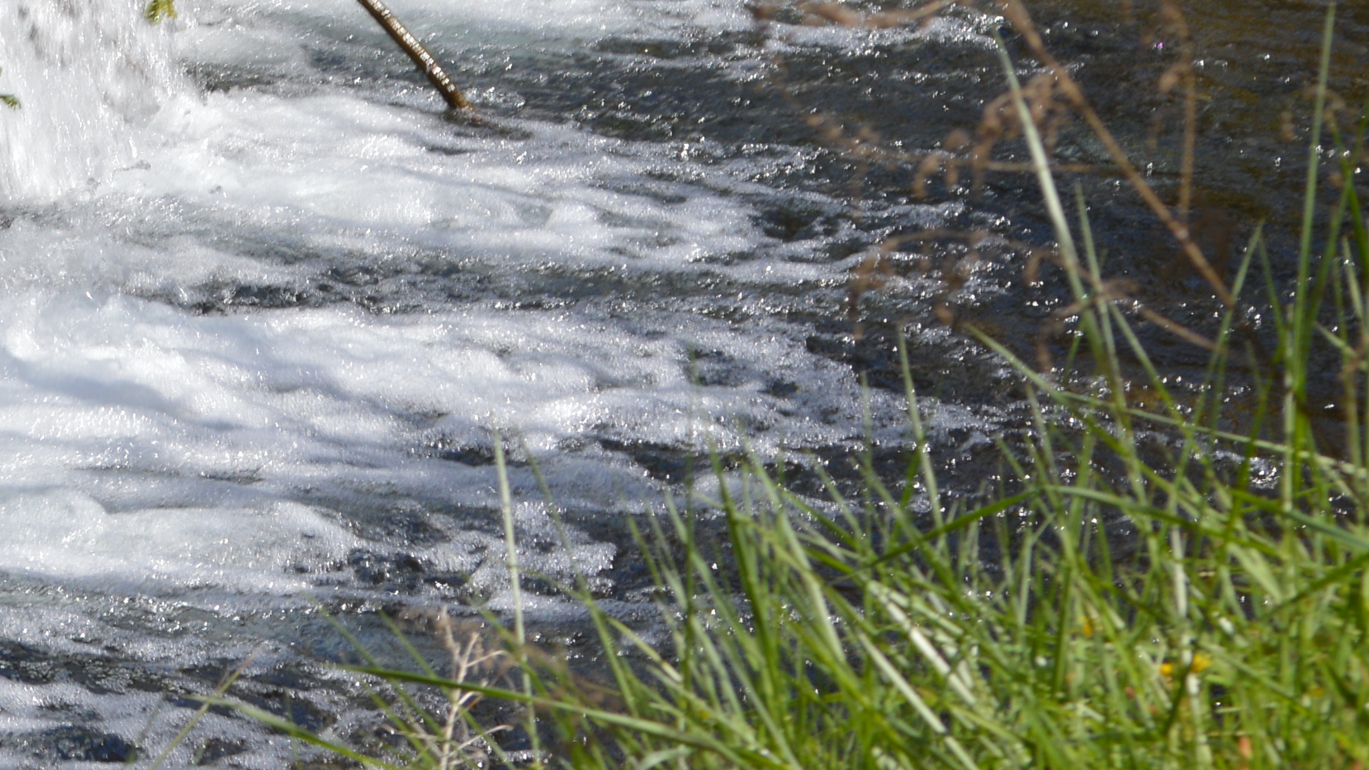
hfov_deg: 8.9
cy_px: -148
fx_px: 8729
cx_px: -80
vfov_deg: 5.0
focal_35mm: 240
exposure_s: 1/200
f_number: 9
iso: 100
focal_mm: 55
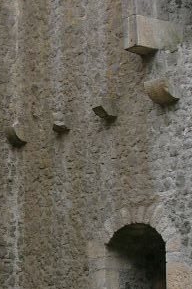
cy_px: 127
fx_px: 786
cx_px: 4
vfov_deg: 20.8
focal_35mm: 98
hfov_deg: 13.7
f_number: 4
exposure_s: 1/168
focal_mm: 7.13
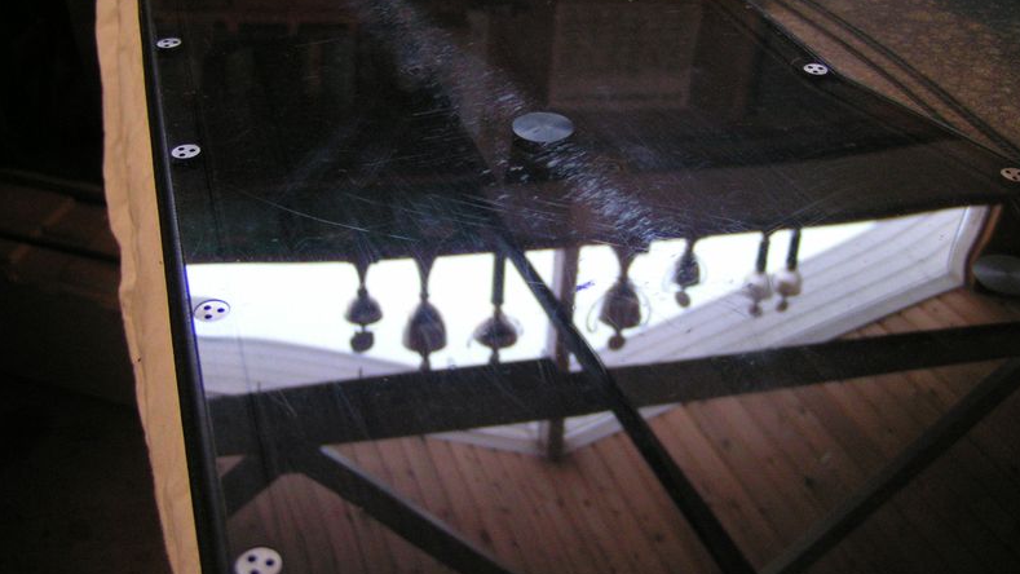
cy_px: 204
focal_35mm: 42
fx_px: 1136
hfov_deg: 48.4
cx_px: 515
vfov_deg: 28.2
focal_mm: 5.8
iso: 200
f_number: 2.8
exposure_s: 1/30
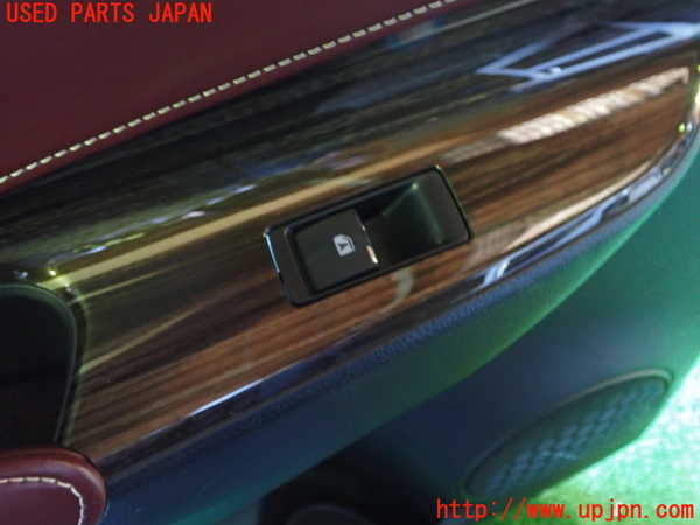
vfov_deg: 44.2
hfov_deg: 56.8
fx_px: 647
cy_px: 262
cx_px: 350
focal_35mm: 32
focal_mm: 5.79
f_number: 2.4
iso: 800
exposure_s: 1/13
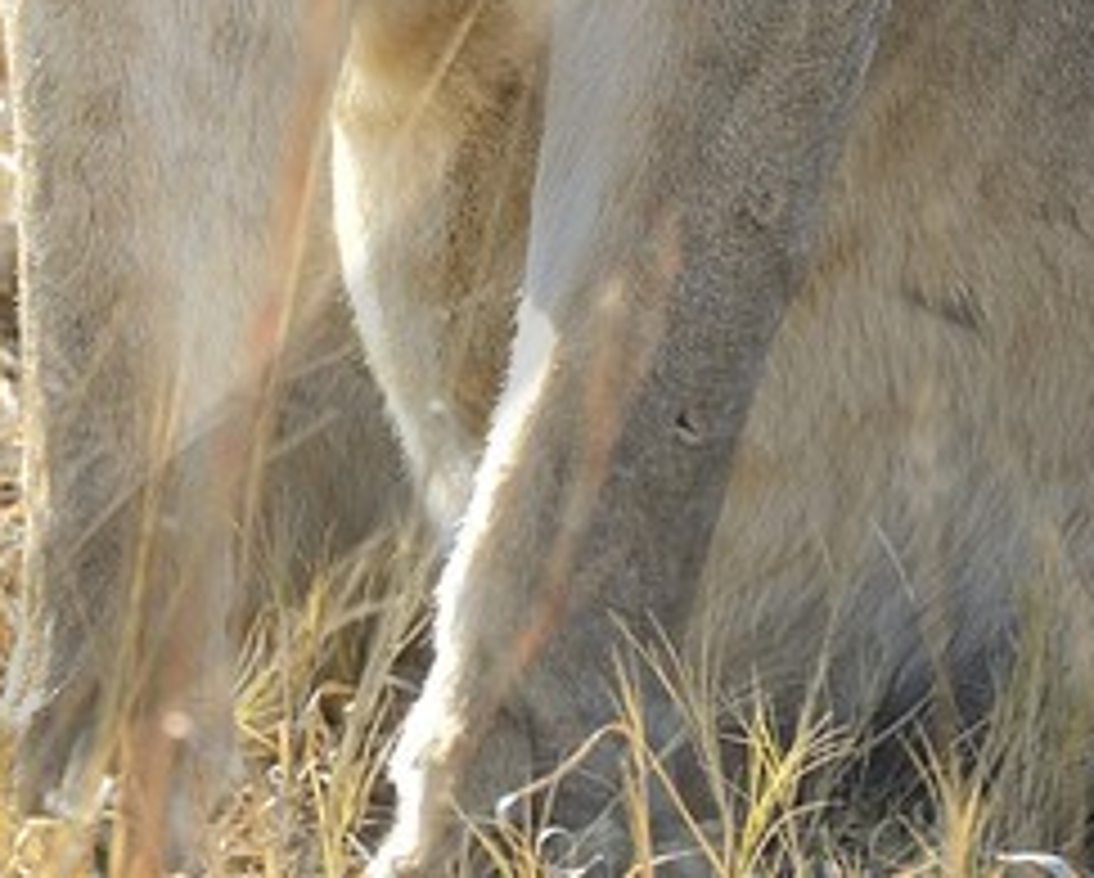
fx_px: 56017
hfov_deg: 1.1
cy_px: -860
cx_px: -887
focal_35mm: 1728
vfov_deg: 0.9
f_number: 7.1
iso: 400
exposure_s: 1/640
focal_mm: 280
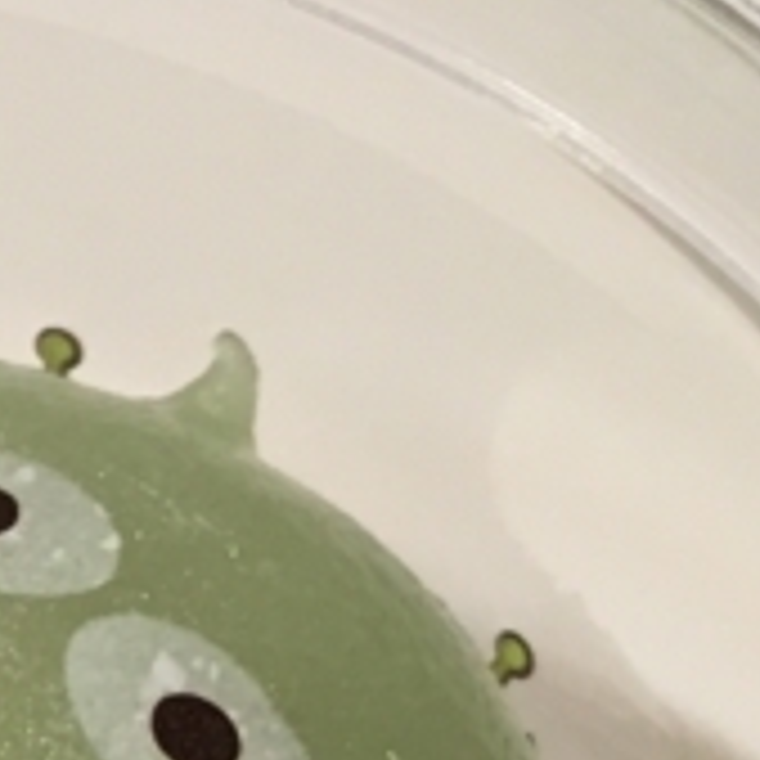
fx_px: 3850
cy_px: 1318
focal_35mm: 155
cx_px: -472
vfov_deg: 10.7
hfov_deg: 10.8
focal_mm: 4.15
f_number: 2.2
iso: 80
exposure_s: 1/30
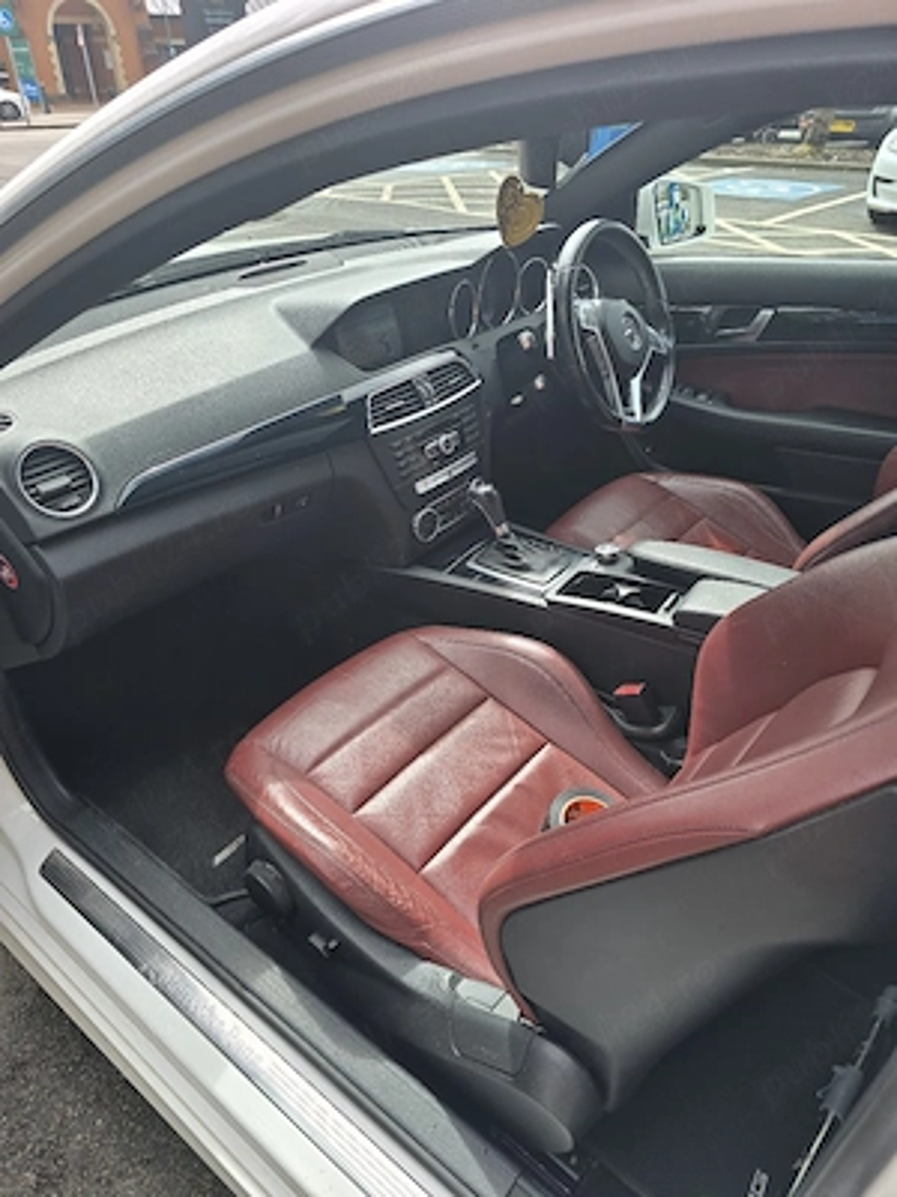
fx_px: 795
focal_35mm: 23
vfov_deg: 73.9
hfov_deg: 58.9
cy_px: 598
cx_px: 448
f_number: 1.7
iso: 12
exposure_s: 1/278
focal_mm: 6.3
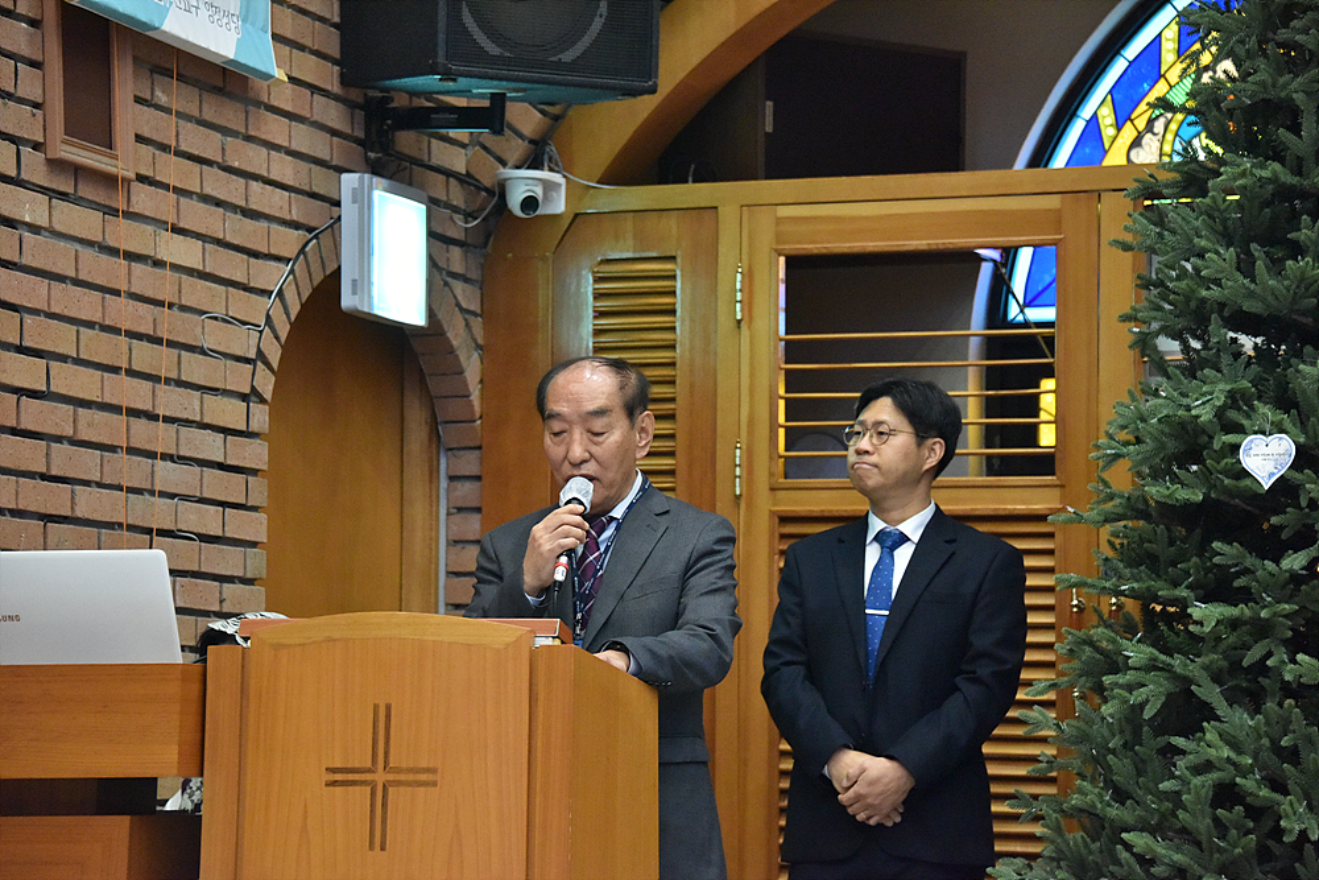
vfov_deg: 11.0
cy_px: 440
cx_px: 660
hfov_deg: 16.4
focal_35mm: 125
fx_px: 4580
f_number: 5.6
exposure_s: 1/125
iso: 8000
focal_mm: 125
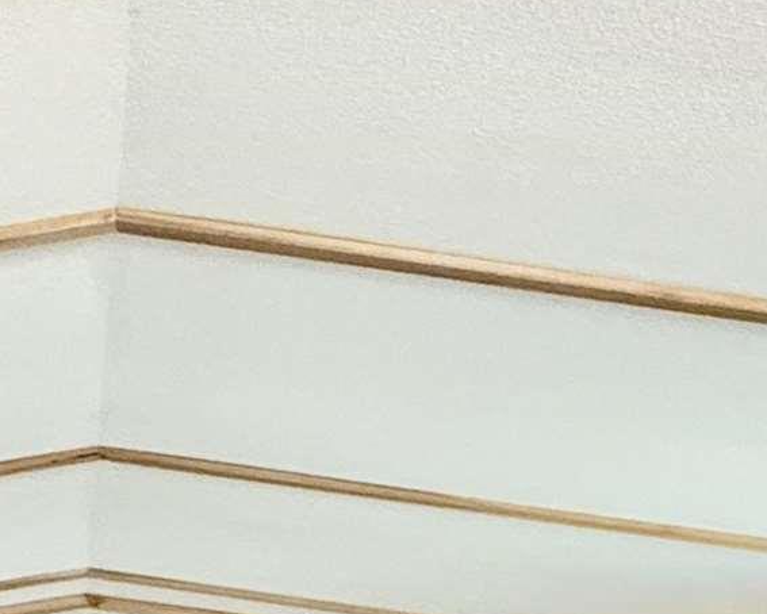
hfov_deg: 25.0
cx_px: 97
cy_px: 981
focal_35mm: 74
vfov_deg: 18.0
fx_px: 1680
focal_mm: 2.22
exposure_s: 1/60
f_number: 2.2
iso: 400
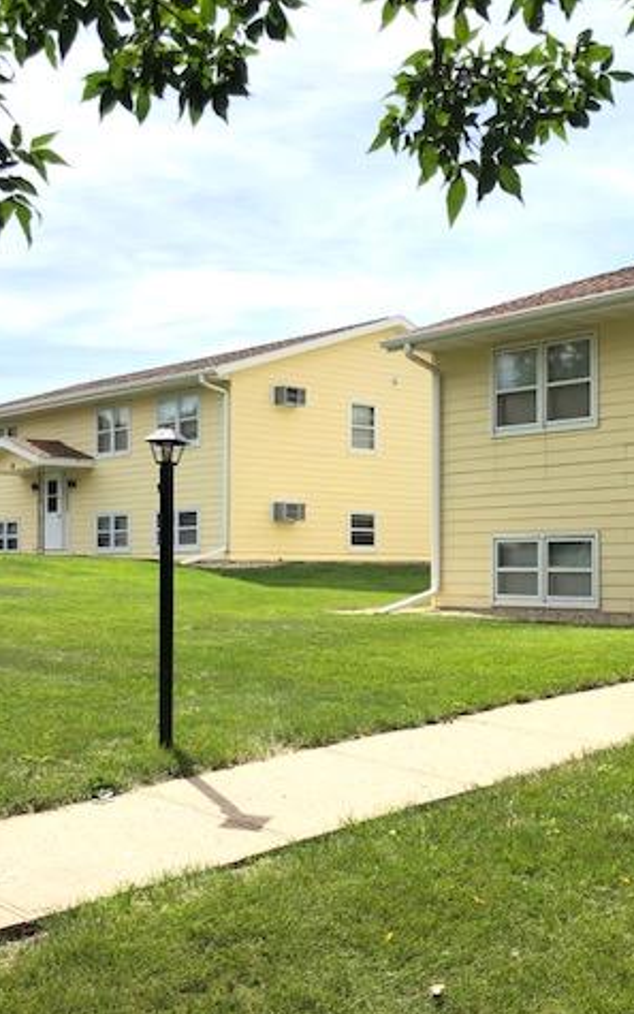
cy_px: 510
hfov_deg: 32.0
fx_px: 1105
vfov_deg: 49.3
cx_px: 303
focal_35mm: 40
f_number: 1.8
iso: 25
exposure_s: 1/2825
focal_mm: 3.99
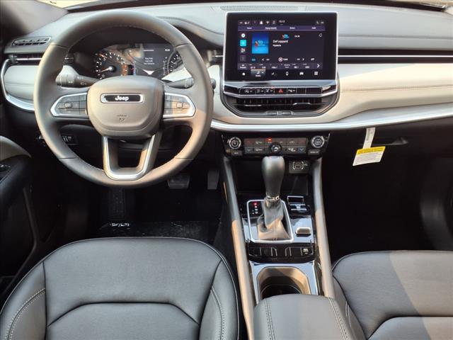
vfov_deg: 51.4
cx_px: 226
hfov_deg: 65.3
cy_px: 170
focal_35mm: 27
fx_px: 353
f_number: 1.9
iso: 50
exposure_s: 1/120
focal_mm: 3.58
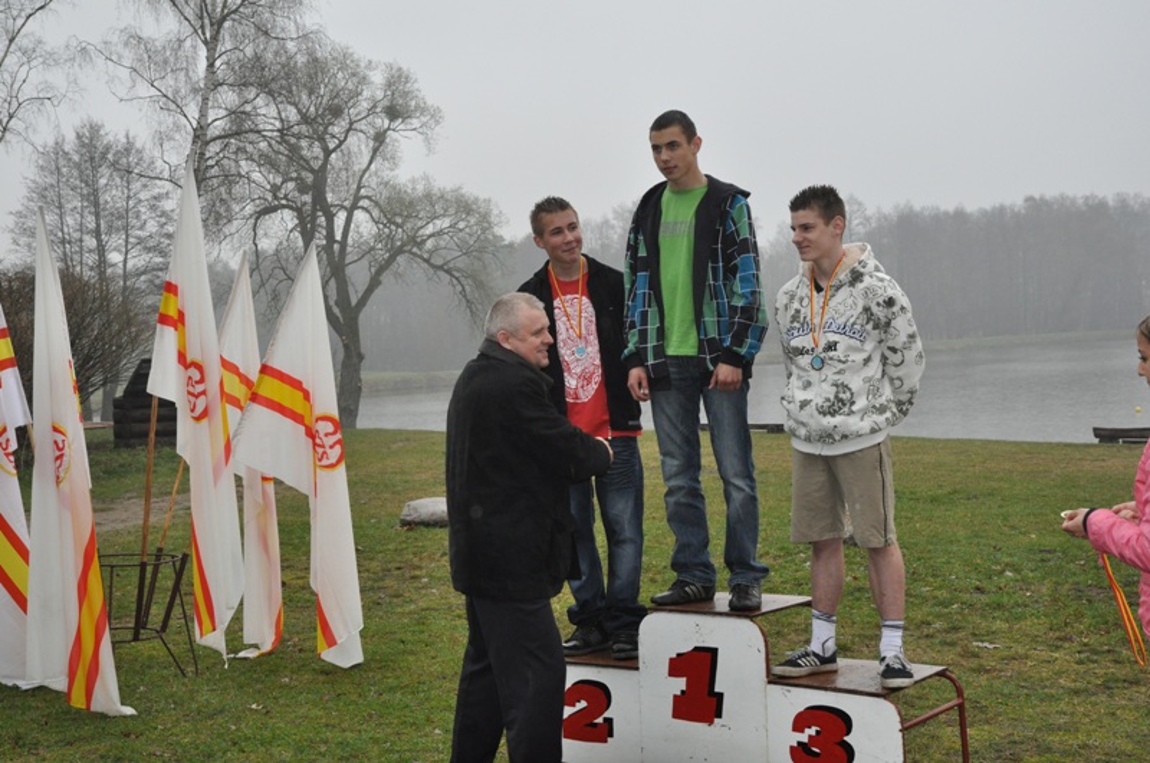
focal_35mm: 46
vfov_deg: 28.9
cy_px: 382
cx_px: 575
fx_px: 1483
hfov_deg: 42.4
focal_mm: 31
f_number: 6.3
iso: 1000
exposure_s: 1/200
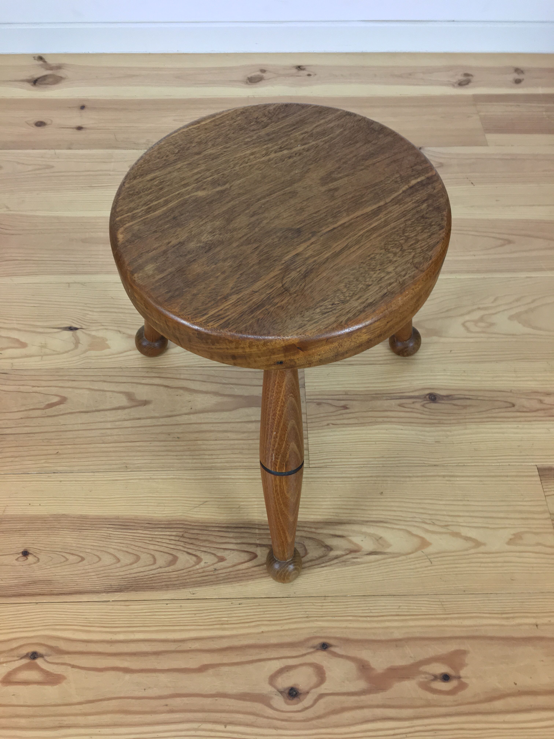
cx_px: 277
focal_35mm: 29
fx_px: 619
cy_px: 370
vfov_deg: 61.7
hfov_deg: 48.2
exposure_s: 1/33
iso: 80
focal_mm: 4.15
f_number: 2.2
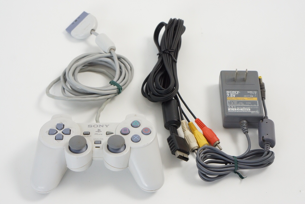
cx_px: 152
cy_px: 102
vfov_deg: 18.2
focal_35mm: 75
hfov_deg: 27.0
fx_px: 635
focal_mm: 50
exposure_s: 1/80
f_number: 6.3
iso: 800
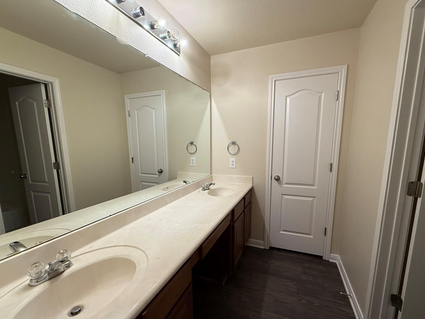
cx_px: 212
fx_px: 196
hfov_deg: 94.5
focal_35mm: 16
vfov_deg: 78.0
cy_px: 173
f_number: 2.2
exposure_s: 1/60
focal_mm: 2.22
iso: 200
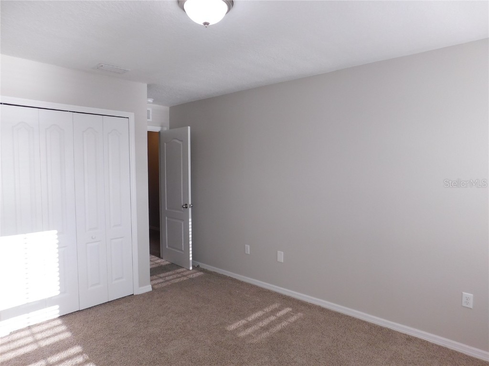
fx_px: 325
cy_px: 183
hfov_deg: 73.9
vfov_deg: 58.9
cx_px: 244
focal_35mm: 23
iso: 125
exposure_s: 1/100
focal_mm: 4
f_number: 3
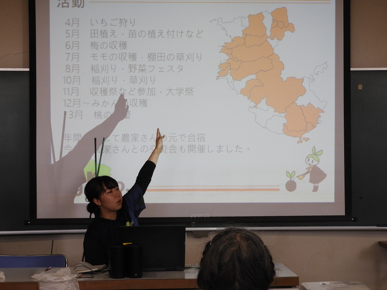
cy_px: 145
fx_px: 950
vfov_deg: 17.4
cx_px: 194
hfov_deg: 23.0
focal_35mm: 85
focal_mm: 15.2
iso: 280
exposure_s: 1/60
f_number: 4.5
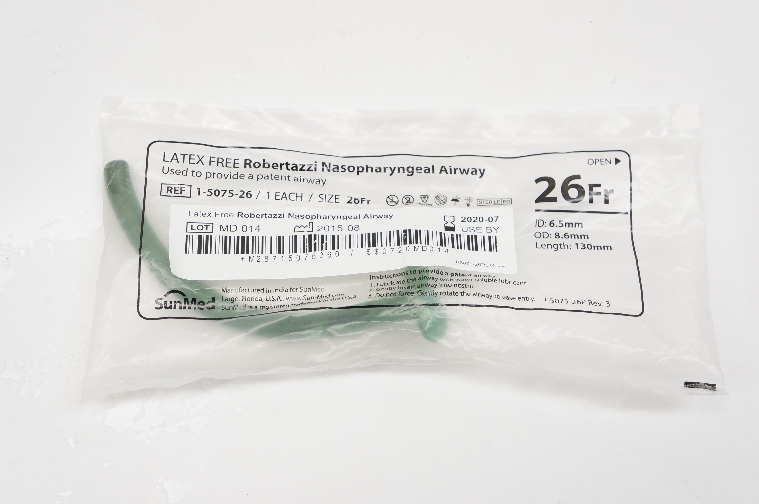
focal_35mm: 58
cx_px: 380
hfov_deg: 34.2
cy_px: 252
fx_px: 1232
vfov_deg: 23.1
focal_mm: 39
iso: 800
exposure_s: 1/100
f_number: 7.1
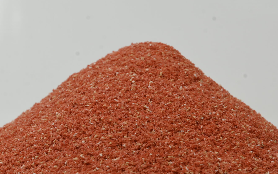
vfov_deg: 9.5
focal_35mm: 138
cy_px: 155
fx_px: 1046
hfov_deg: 15.1
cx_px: 147
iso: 125
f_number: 10
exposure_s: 1/80
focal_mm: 70
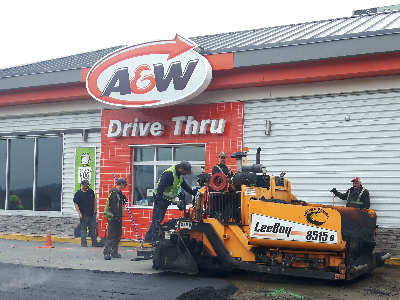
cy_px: 213
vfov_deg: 28.8
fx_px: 578
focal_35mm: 50
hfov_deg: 37.8
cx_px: 260
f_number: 1.9
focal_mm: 3.7
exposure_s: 1/223
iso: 40
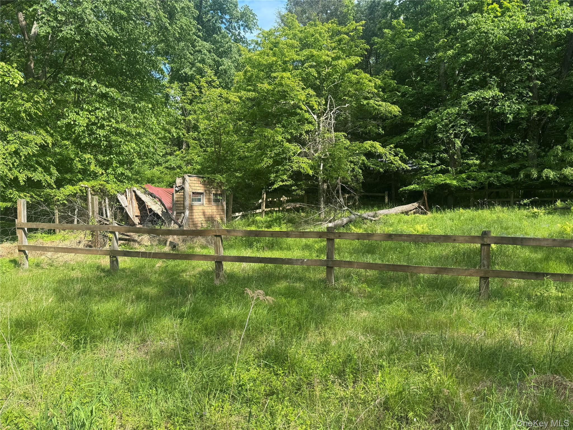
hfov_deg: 71.6
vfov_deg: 56.8
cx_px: 286
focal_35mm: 24
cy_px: 215
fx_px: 397
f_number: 1.78
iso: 80
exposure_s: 1/1285
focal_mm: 6.76
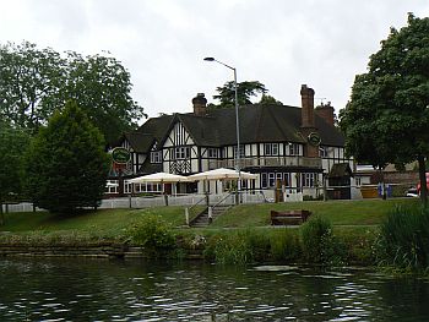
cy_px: 161
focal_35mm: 66
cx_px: 214
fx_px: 819
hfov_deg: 29.4
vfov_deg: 22.3
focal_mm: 11
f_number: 5.6
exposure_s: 1/400
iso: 80
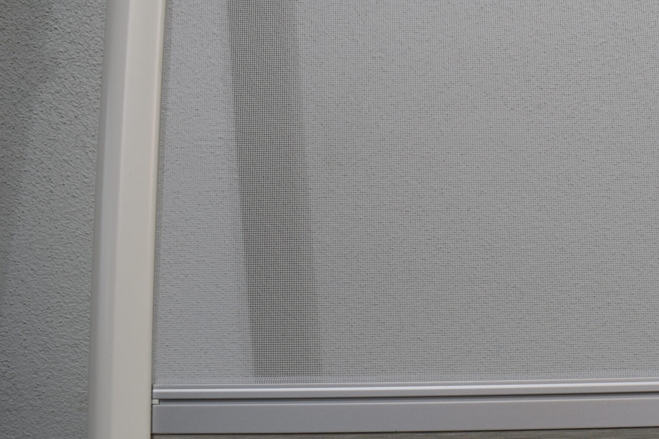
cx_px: 516
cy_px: 235
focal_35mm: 45
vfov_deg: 29.9
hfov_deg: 41.9
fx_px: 824
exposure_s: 1/125
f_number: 5.6
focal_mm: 18
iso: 320
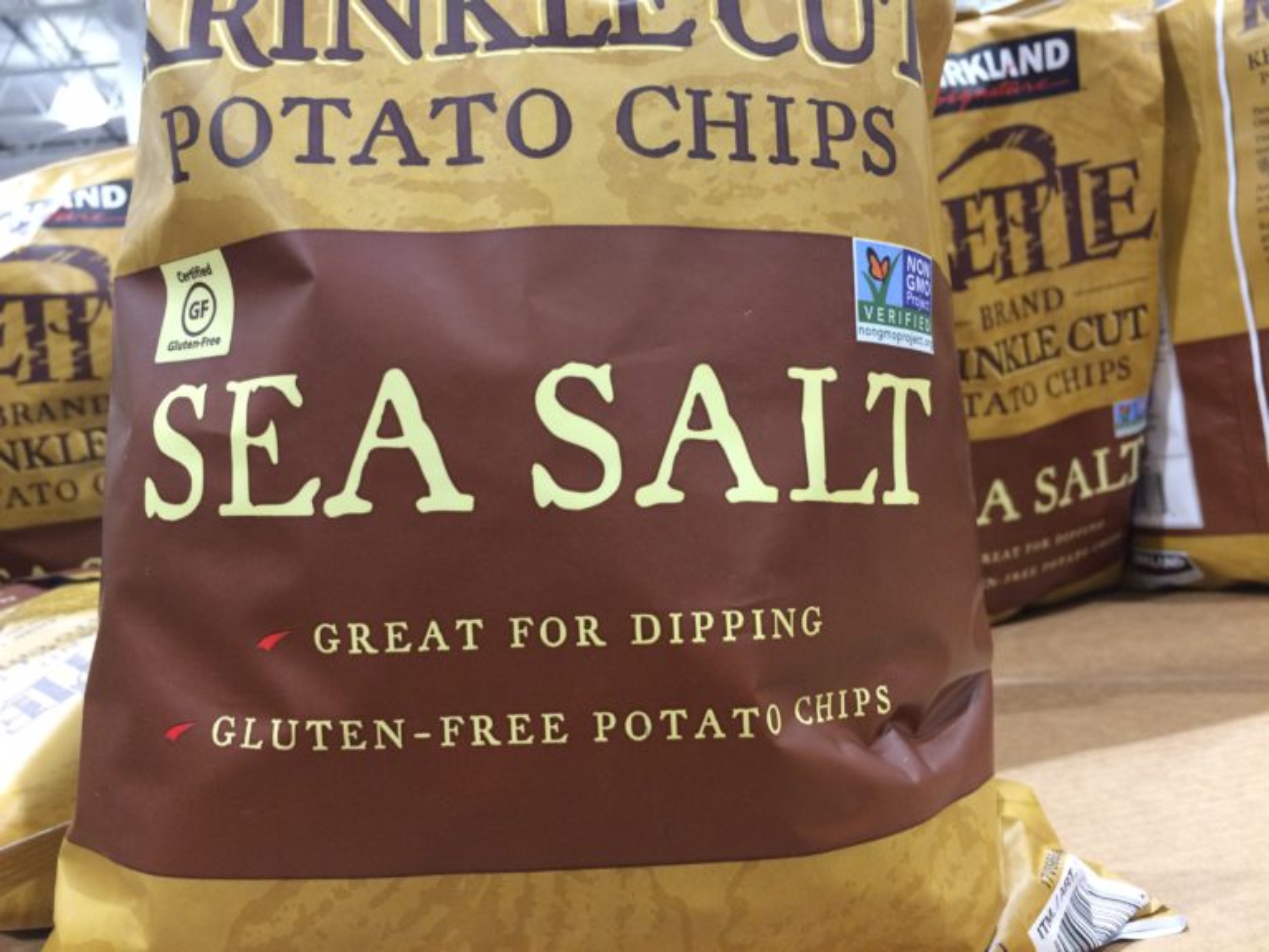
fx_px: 1063
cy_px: 476
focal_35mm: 29
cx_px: 634
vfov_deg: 48.2
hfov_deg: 61.7
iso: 125
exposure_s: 1/30
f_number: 2.2
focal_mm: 4.15
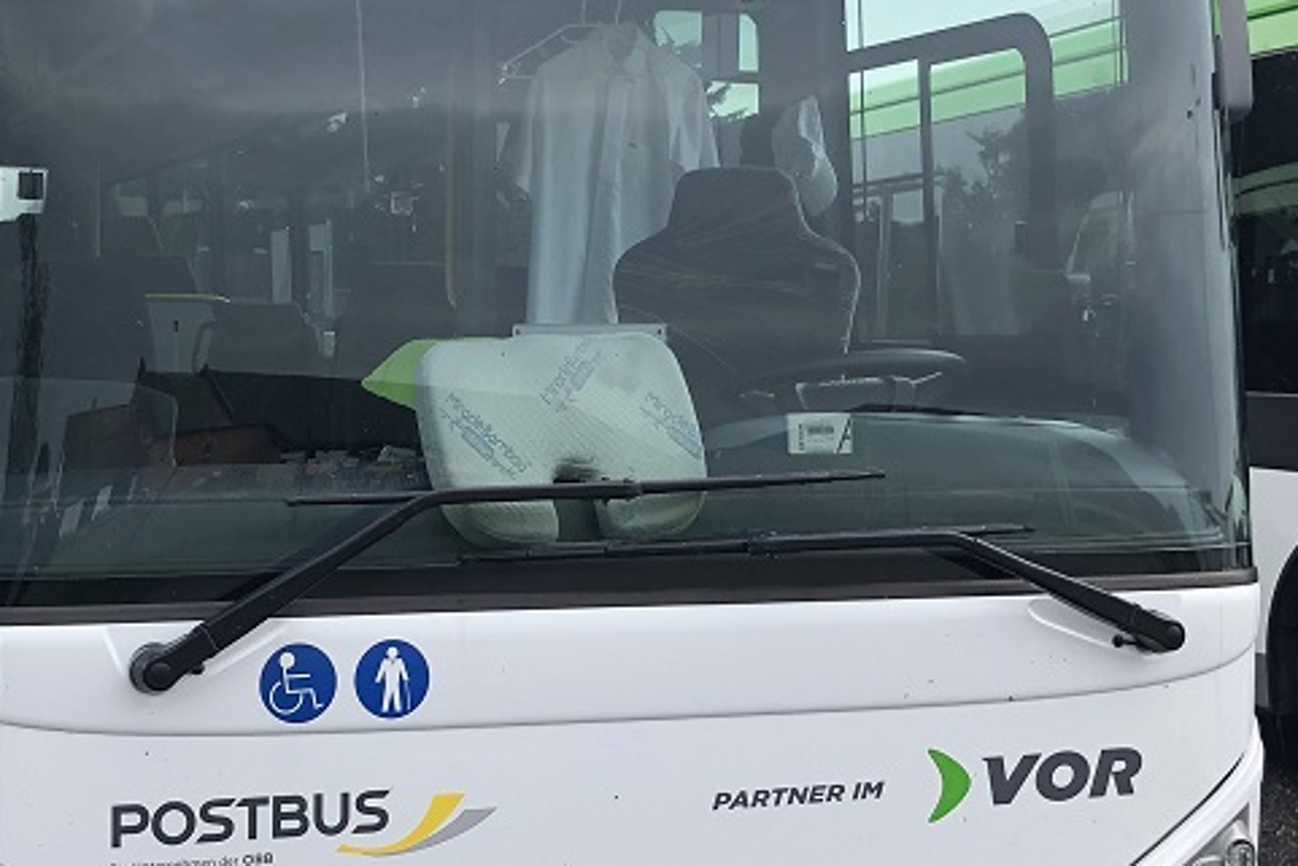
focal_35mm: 62
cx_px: 362
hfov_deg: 31.9
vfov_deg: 21.9
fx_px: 2236
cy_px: 332
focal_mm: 4
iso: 20
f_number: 1.8
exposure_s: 1/475
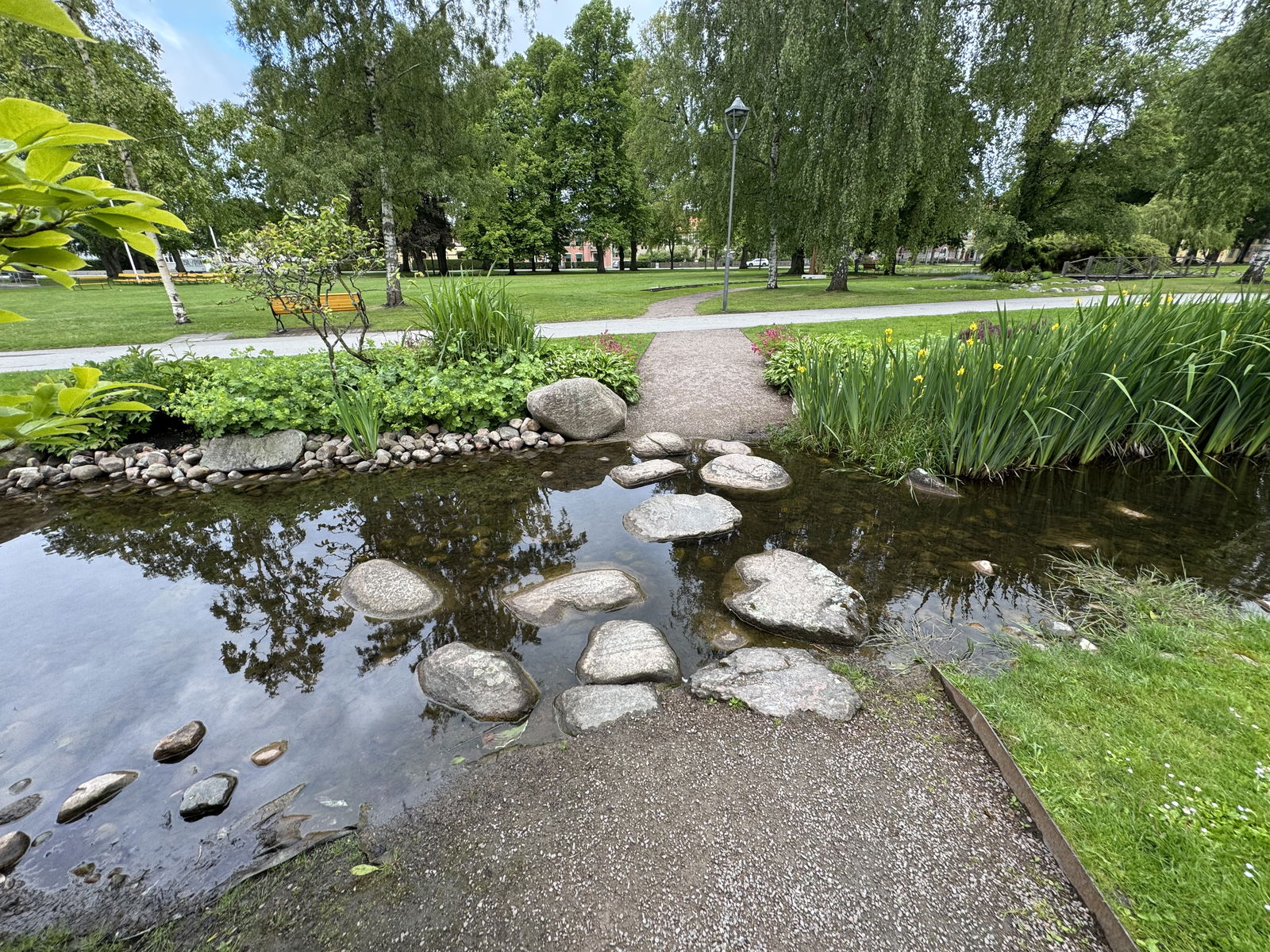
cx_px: 635
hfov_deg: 102.1
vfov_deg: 85.7
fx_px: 514
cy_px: 476
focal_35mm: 14
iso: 40
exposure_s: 1/176
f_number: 2.2
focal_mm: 2.22
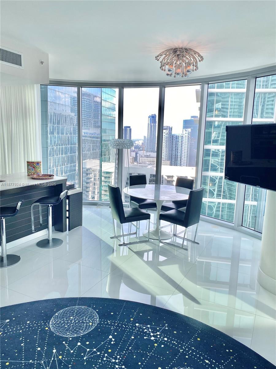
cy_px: 184
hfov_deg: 53.1
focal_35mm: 26
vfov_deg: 67.3
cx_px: 138
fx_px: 276
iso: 40
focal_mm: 4.25
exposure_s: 1/120
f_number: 1.8
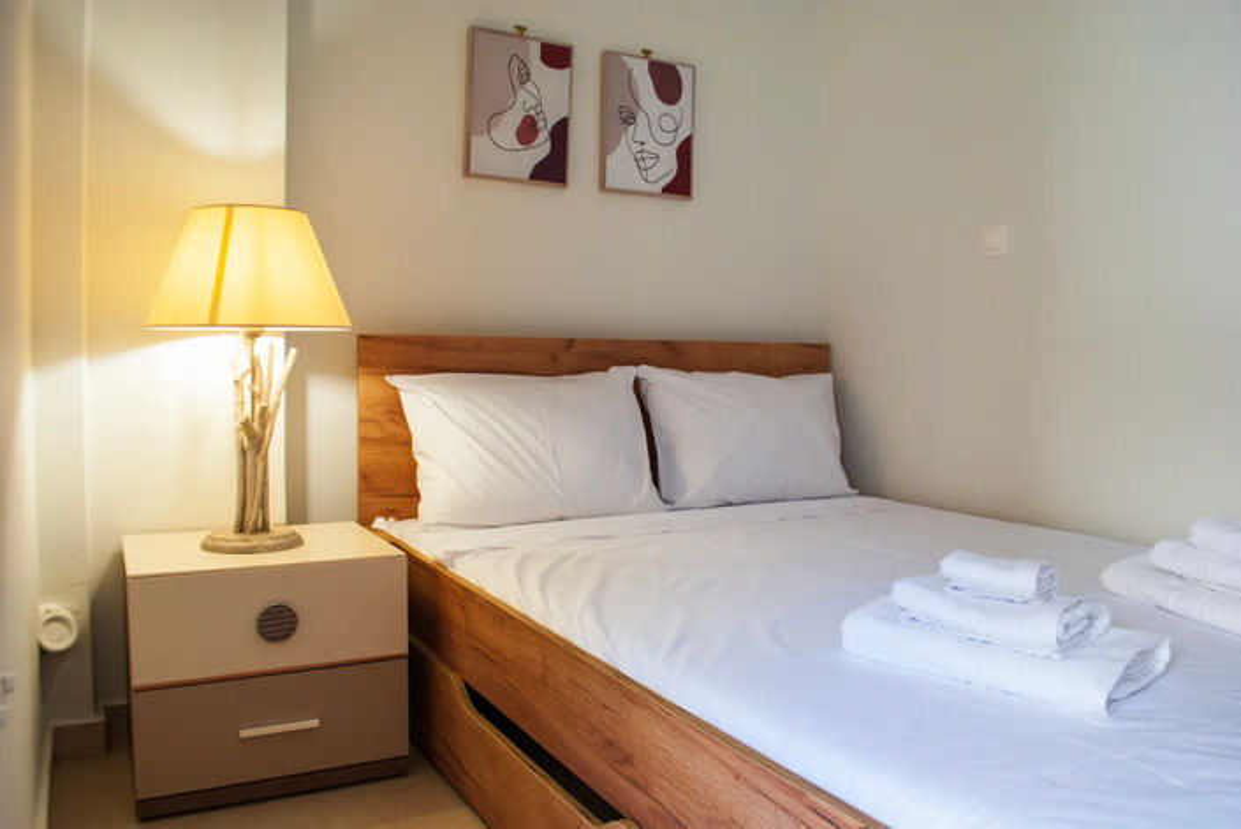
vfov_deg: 48.0
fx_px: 931
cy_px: 414
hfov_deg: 67.3
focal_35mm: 27
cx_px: 620
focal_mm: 18
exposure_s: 1/20
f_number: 5.6
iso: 400
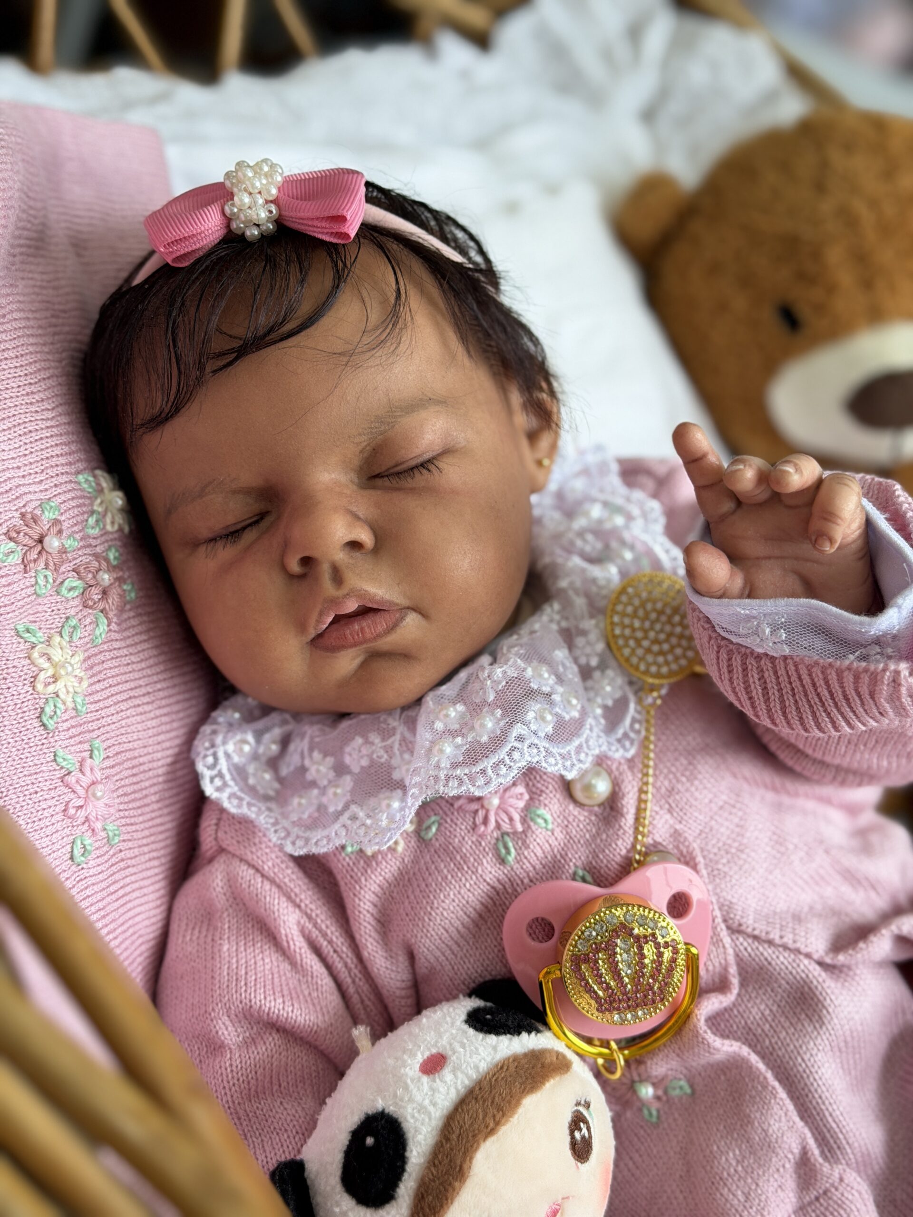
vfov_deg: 39.7
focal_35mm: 48
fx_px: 1688
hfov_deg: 30.3
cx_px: 456
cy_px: 608
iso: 100
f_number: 1.78
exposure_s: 1/74
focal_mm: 6.76
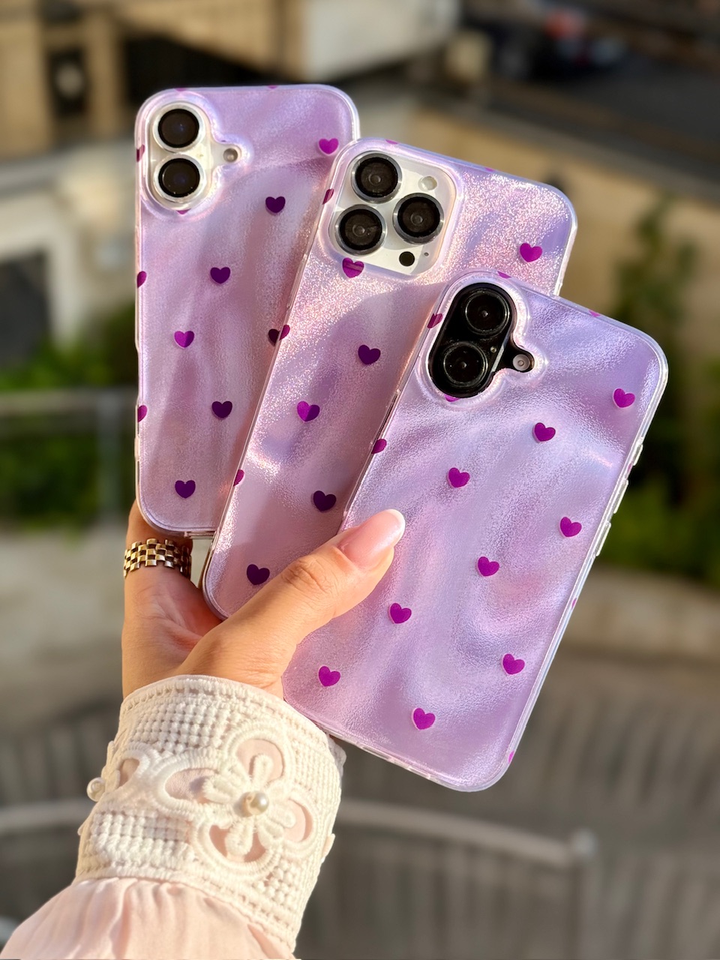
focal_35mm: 48
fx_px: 1331
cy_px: 480
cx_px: 360
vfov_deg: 39.7
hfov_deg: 30.3
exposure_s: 1/2208
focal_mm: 6.76
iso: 64
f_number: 1.78
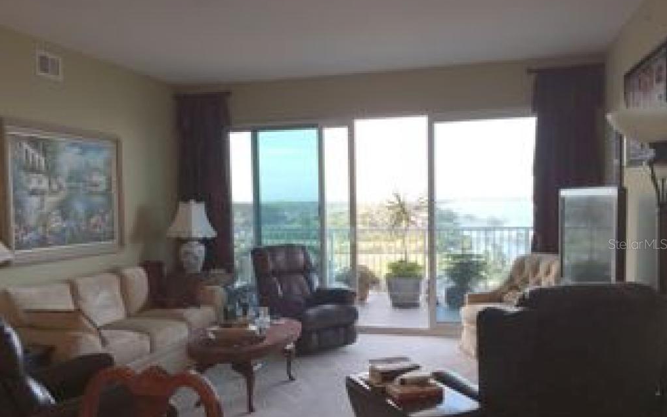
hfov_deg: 61.2
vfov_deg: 40.5
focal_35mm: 31
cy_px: 244
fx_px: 564
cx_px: 334
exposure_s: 1/120
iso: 40
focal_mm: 4.15
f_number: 2.2
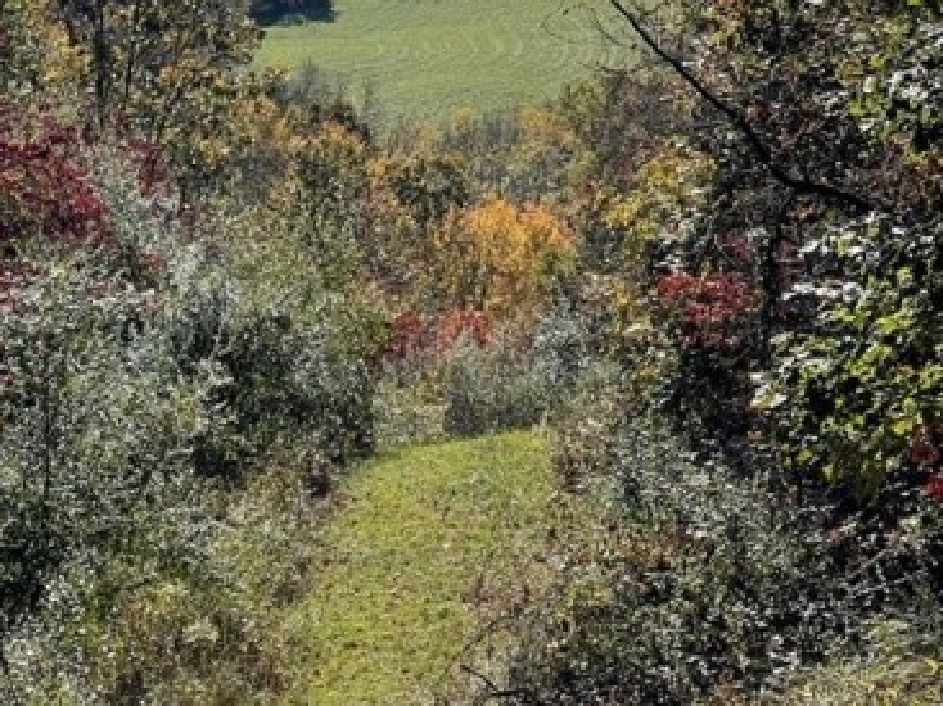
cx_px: 254
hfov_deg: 14.7
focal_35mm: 134
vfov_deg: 10.9
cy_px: -31
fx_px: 3649
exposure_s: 1/2421
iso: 20
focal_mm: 7.5
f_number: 2.2
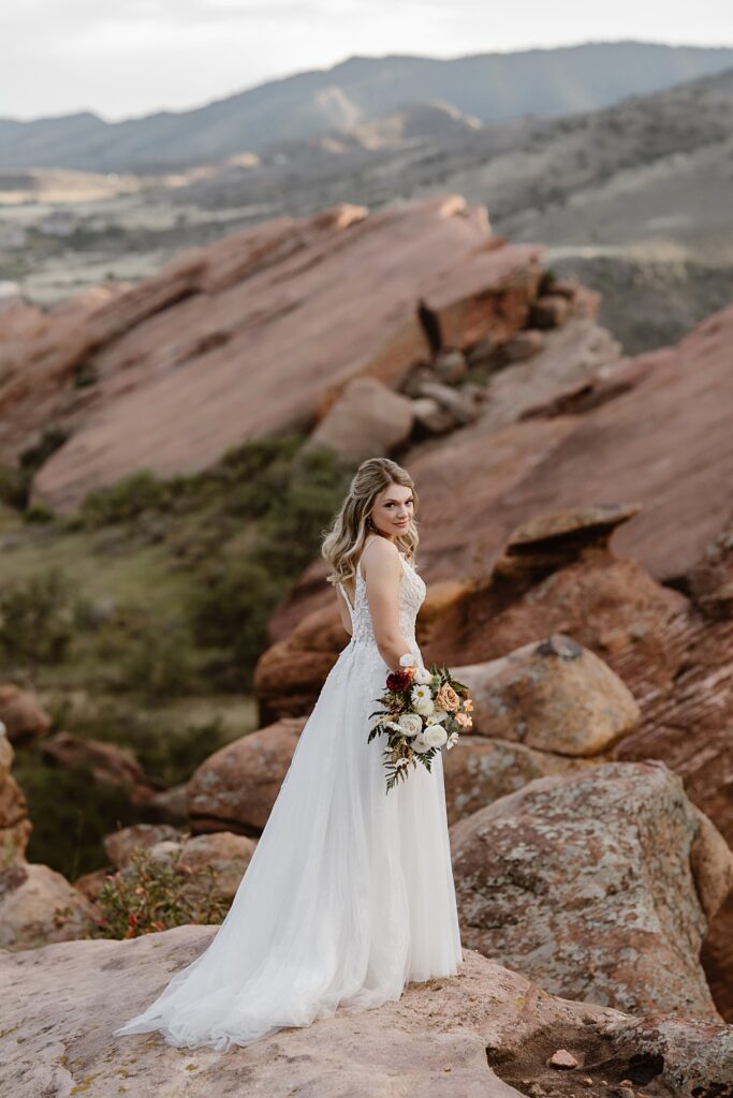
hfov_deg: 16.1
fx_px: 2595
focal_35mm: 85
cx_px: 366
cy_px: 549
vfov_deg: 23.9
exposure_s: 1/640
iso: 200
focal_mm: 85
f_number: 2.5
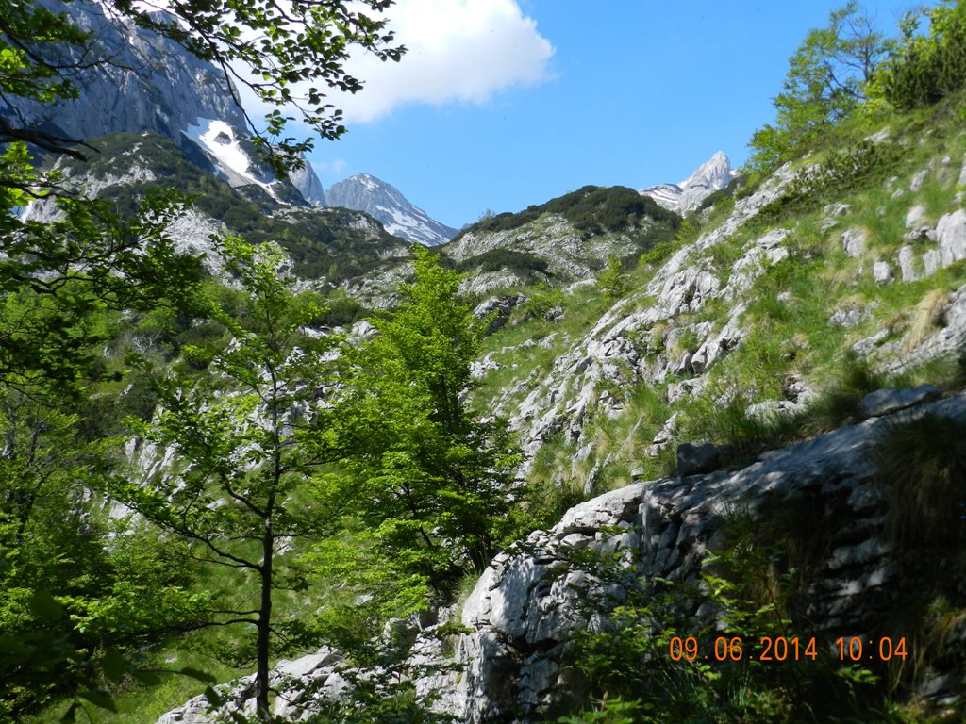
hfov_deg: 49.0
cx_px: 483
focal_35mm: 38
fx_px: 1060
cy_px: 362
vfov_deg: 37.7
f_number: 4
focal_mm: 6.7
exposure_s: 1/1000
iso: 160
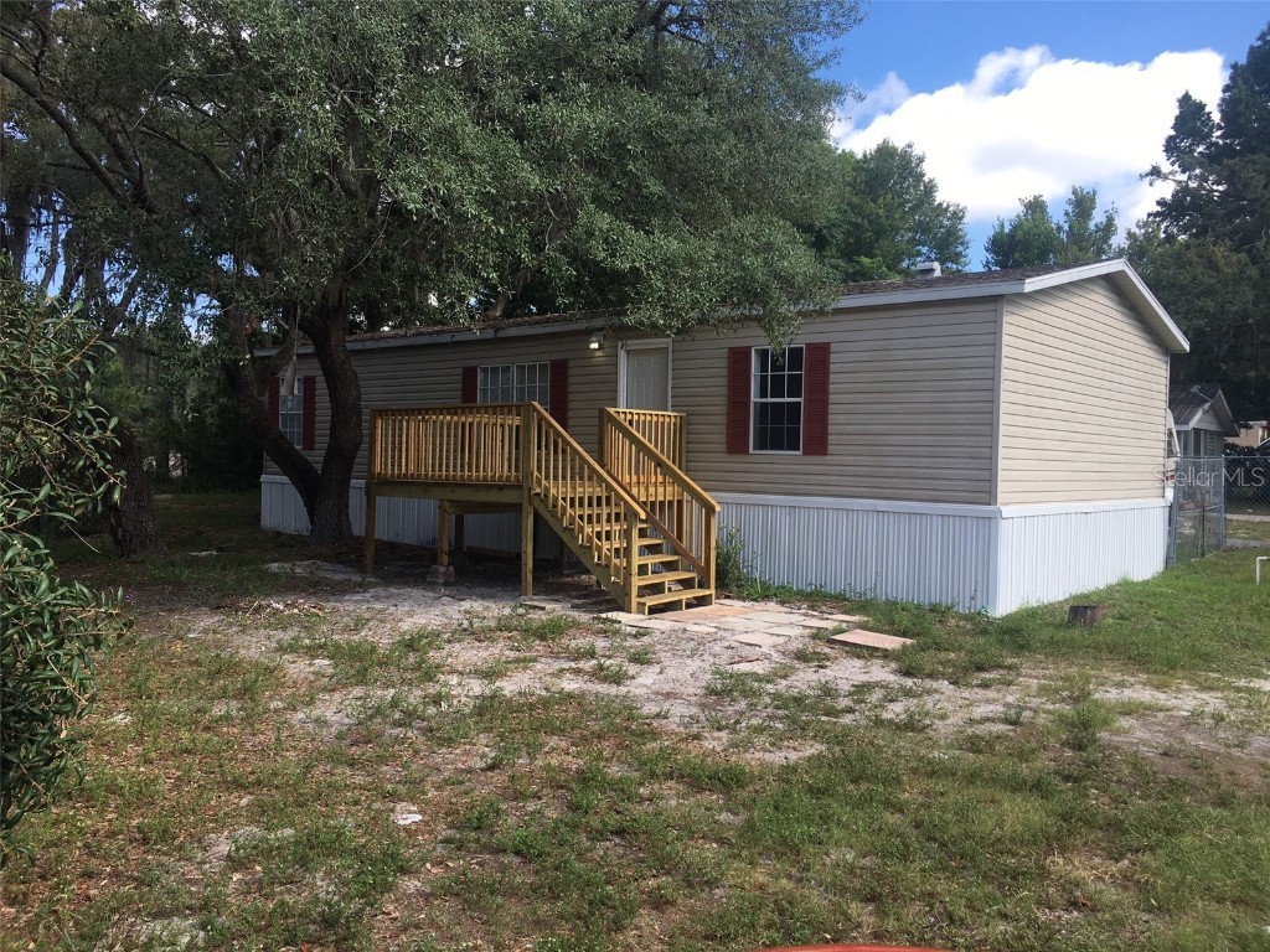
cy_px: 476
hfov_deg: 61.7
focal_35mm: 29
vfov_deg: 48.2
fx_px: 1064
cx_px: 635
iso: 25
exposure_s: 1/630
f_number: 2.2
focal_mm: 4.15
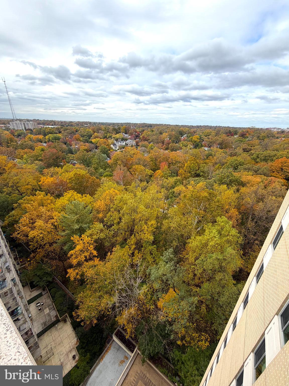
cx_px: 144
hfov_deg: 85.7
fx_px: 156
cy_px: 193
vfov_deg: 102.1
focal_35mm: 14
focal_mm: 2.22
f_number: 2.2
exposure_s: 1/770
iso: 32
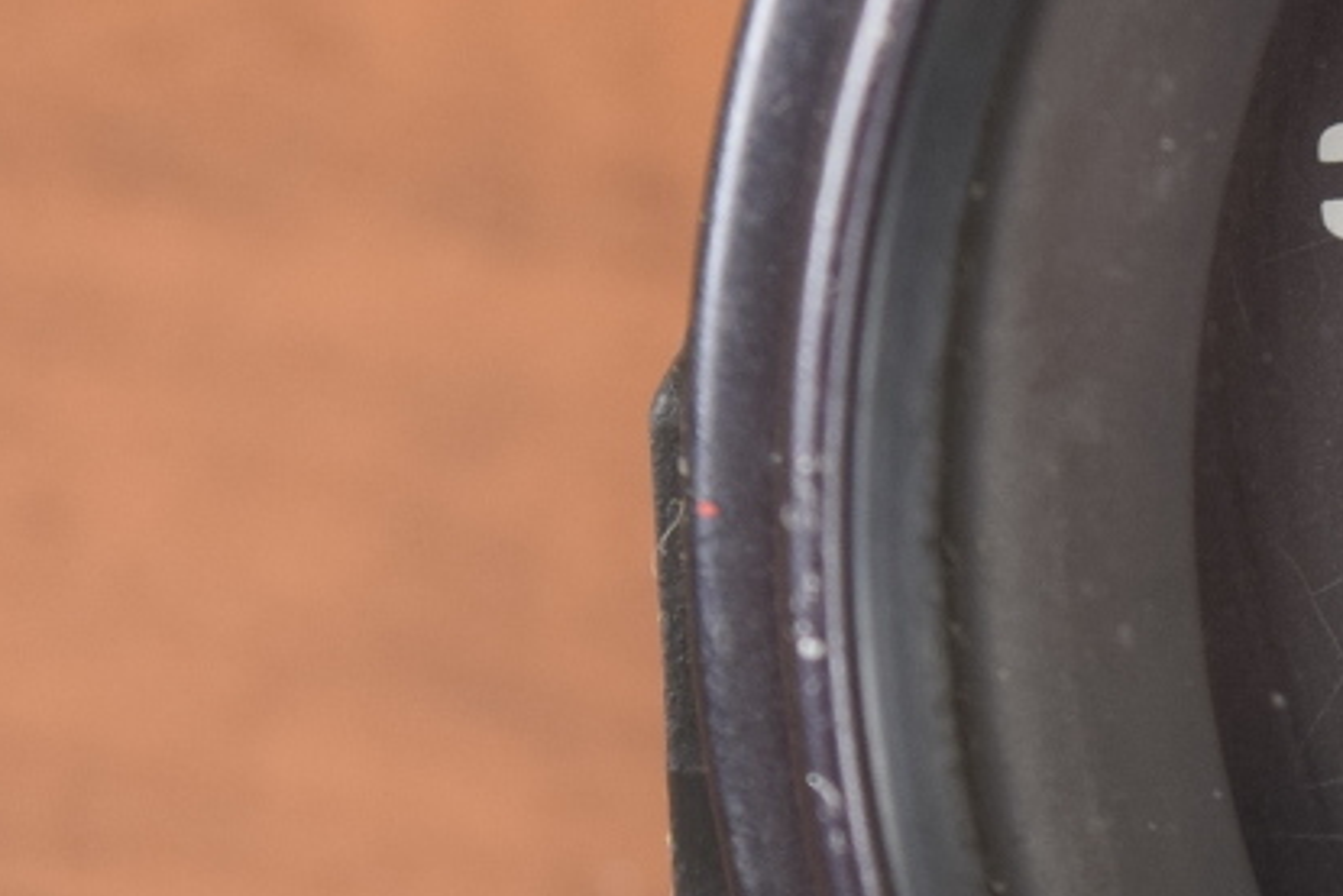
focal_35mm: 289
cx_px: 2521
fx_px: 10784
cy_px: 555
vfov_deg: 4.8
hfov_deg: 6.9
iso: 500
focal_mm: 50
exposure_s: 1/125
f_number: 5.6
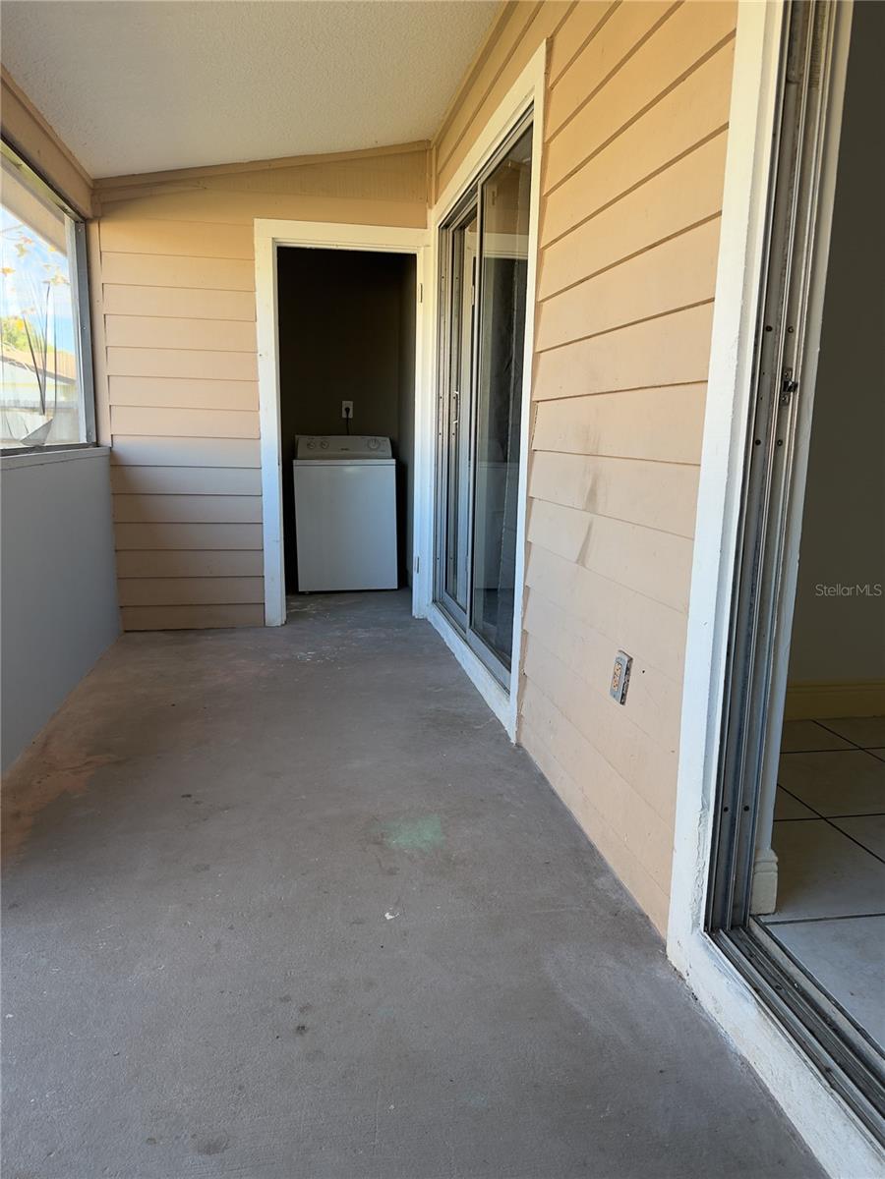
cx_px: 442
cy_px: 590
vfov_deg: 71.6
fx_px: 818
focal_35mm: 24
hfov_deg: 56.8
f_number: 1.78
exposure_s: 1/121
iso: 64
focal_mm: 6.76
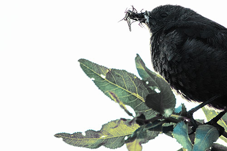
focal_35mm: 1050
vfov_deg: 1.3
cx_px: 114
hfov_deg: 2.0
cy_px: 76
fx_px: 6618
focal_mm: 1050
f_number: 12
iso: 1000
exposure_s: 1/1250
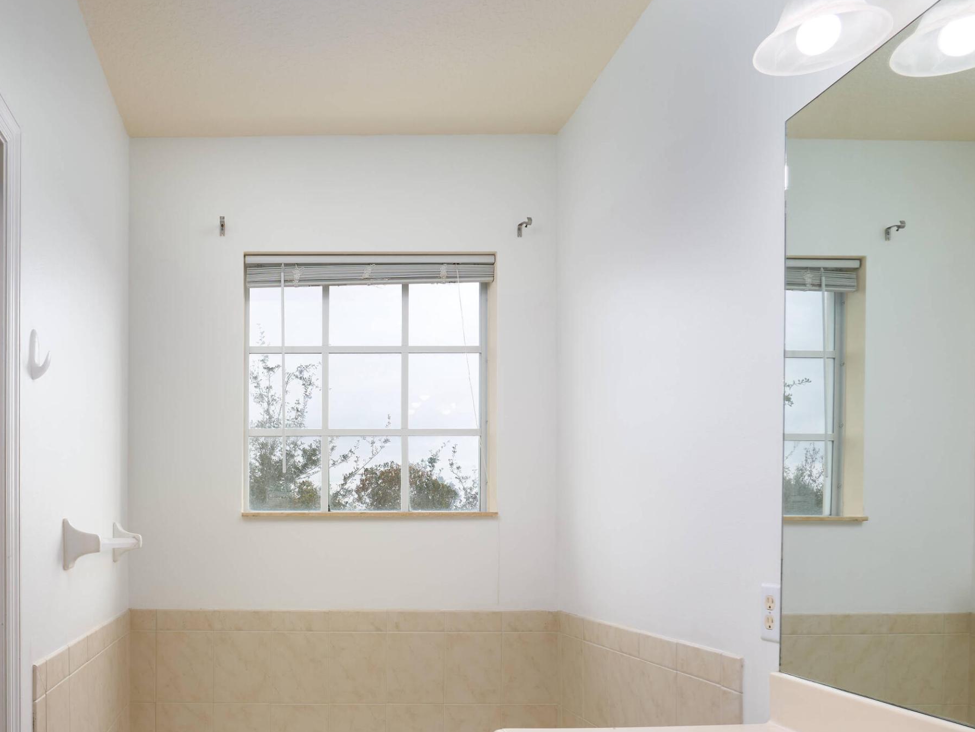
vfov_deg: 46.6
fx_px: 817
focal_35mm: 29
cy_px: 546
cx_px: 268
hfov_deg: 59.0
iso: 100
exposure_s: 1/250
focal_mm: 9
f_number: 5.6
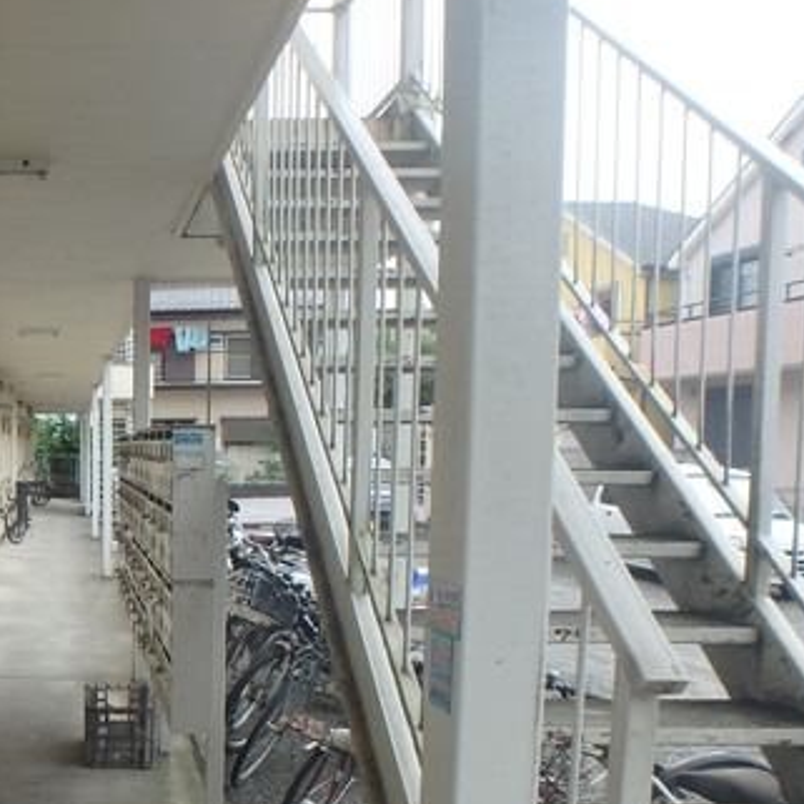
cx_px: 30
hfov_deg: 40.3
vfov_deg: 44.0
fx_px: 972
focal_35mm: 37
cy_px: 561
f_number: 3.5
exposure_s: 1/250
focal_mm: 3.7
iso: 125
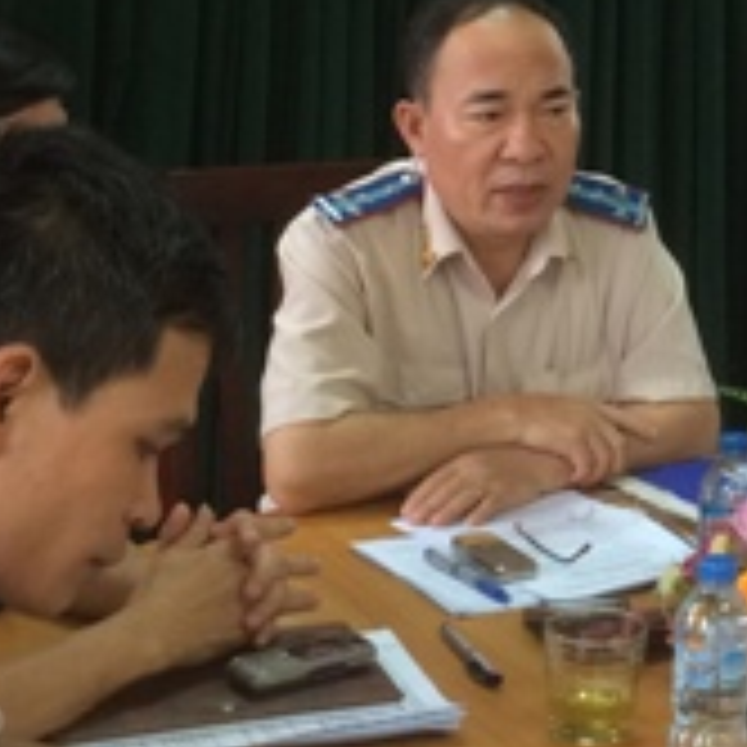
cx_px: 801
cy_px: -50
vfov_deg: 17.1
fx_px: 2417
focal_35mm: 99
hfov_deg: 17.1
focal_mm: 4.15
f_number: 2.2
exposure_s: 1/33
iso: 125
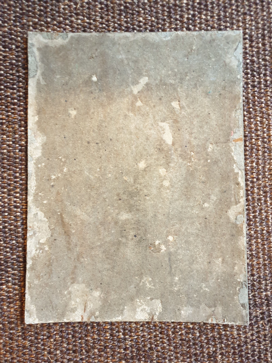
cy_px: 182
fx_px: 272
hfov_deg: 53.1
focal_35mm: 26
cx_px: 136
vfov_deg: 67.3
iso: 320
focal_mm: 4.3
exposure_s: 1/25
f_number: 1.5
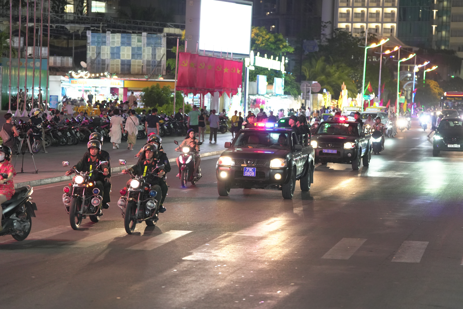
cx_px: 232
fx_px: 1312
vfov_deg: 13.4
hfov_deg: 20.0
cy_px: 154
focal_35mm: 102
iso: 3200
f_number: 2.8
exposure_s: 1/200
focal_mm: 102
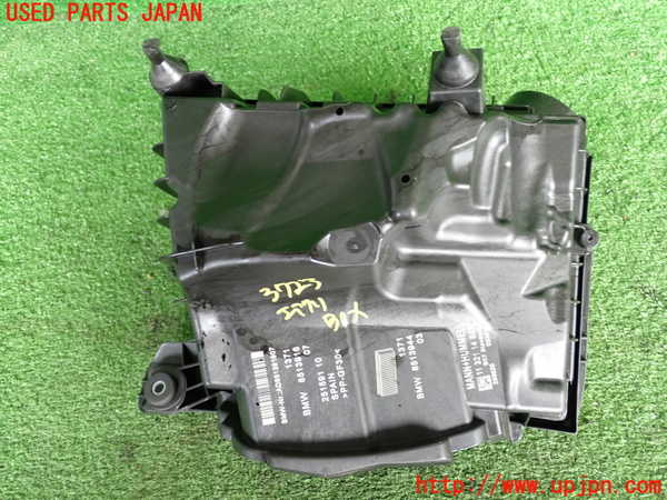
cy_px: 250
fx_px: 694
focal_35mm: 36
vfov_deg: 39.7
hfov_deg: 51.4
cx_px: 334
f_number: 2.5
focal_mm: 6.37
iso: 200
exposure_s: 1/40
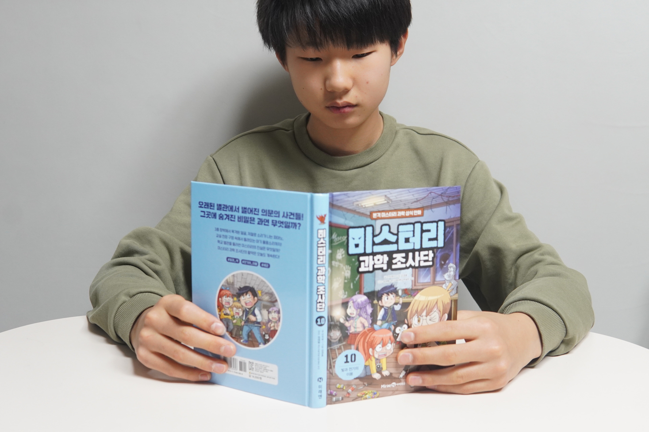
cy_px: 216
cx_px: 324
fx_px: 811
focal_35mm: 45
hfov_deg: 43.6
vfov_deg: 29.9
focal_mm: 30
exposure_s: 1/50
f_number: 5
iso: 1000
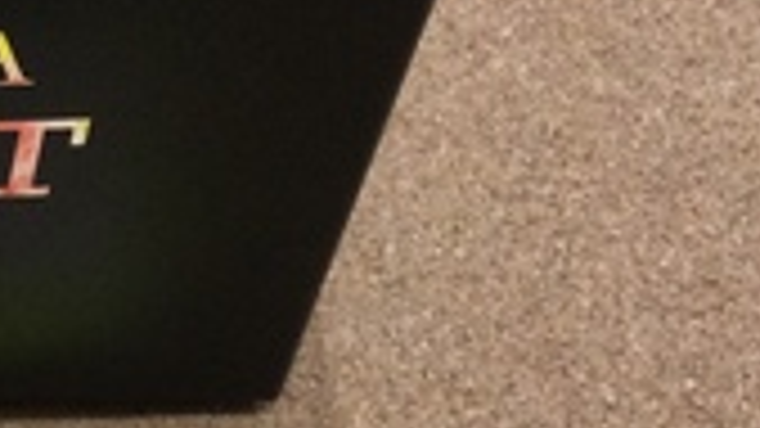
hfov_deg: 16.3
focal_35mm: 120
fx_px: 2418
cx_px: -396
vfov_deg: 10.0
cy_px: 442
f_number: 2.4
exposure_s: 1/30
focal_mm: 3.3
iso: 50
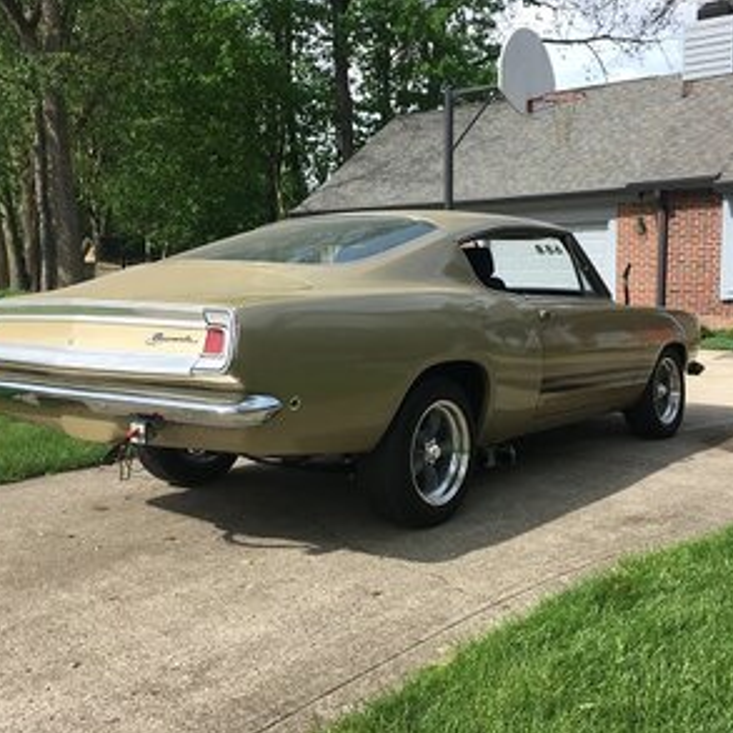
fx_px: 838
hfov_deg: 47.2
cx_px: 385
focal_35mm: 35
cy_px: 368
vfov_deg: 47.2
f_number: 2.2
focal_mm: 4.15
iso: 25
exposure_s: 1/864
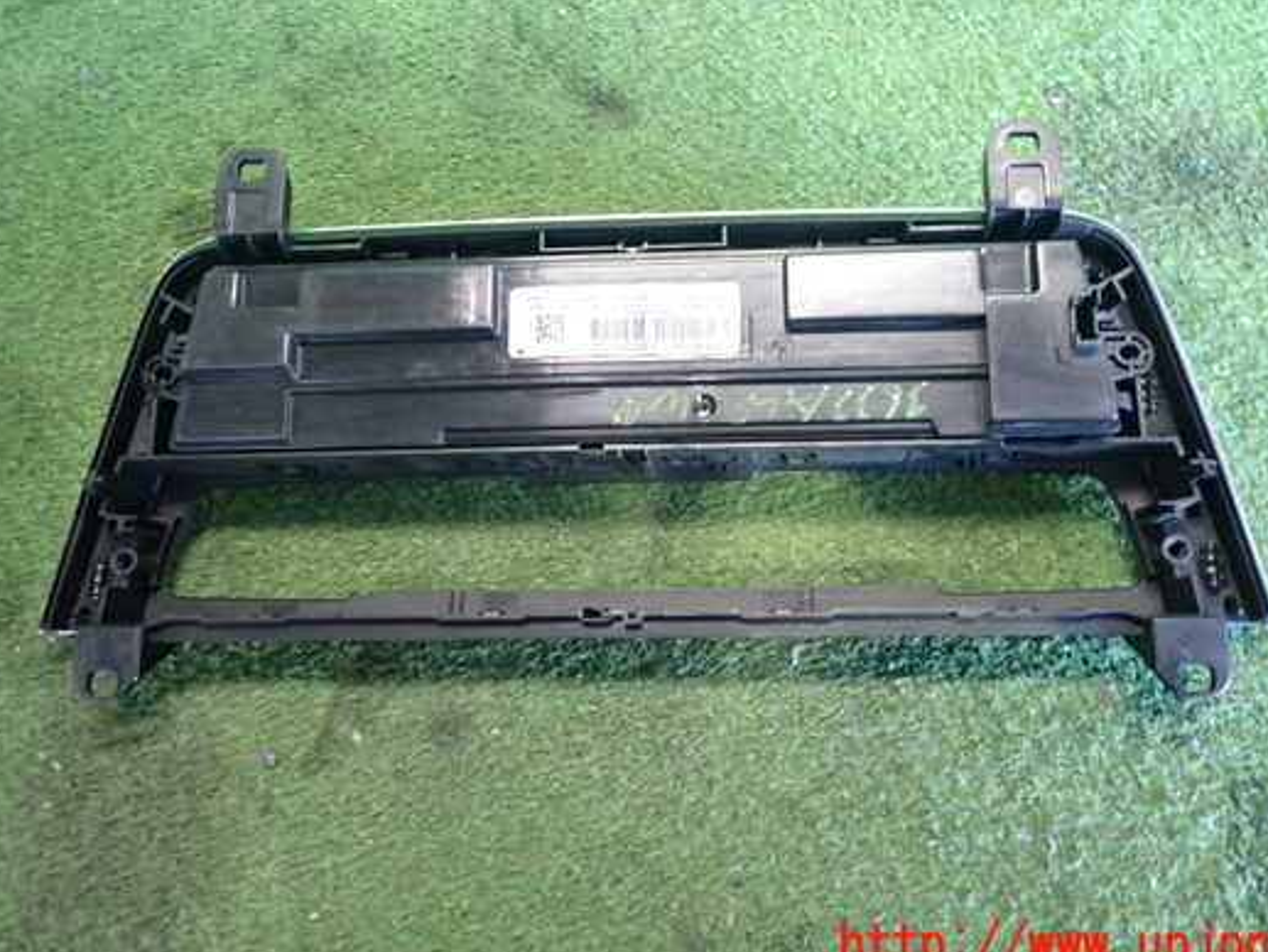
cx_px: 657
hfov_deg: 61.6
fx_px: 1063
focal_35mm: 29
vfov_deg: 48.2
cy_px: 424
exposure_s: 1/30
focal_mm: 4.5
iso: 400
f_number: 2
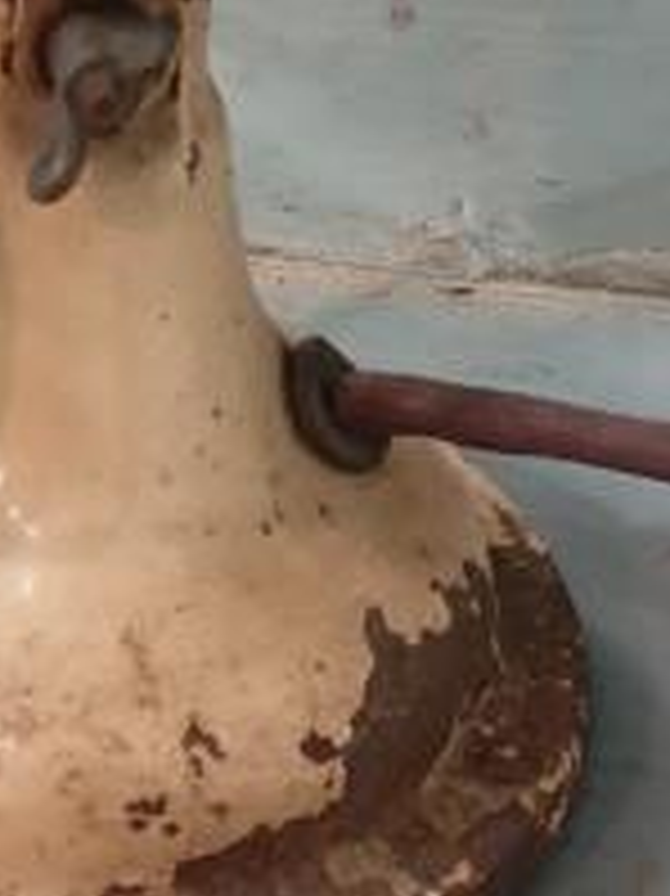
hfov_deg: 10.9
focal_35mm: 134
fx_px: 3462
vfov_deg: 14.1
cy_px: -293
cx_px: -112
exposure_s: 1/20
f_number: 1.5
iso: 320
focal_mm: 4.3
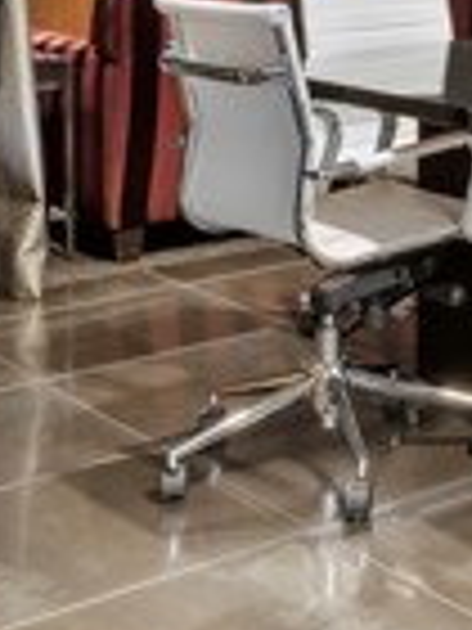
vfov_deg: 20.8
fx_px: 1600
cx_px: 868
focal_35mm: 88
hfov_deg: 14.6
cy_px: -115
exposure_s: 1
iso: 320
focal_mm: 20
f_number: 9.5
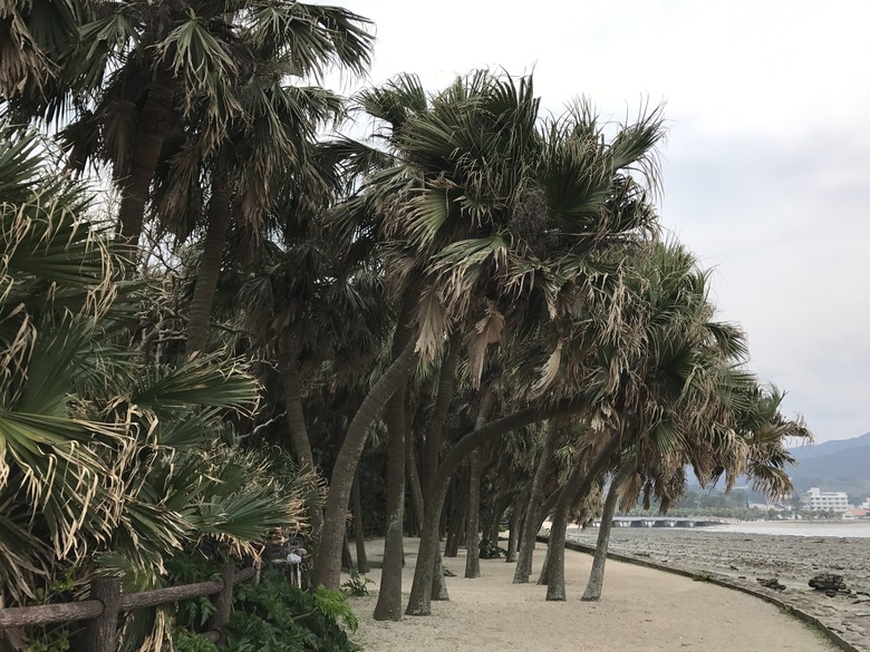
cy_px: 326
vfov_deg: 49.7
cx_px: 435
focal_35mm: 28
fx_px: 704
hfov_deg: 63.4
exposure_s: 1/2179
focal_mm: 3.99
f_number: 1.8
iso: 20
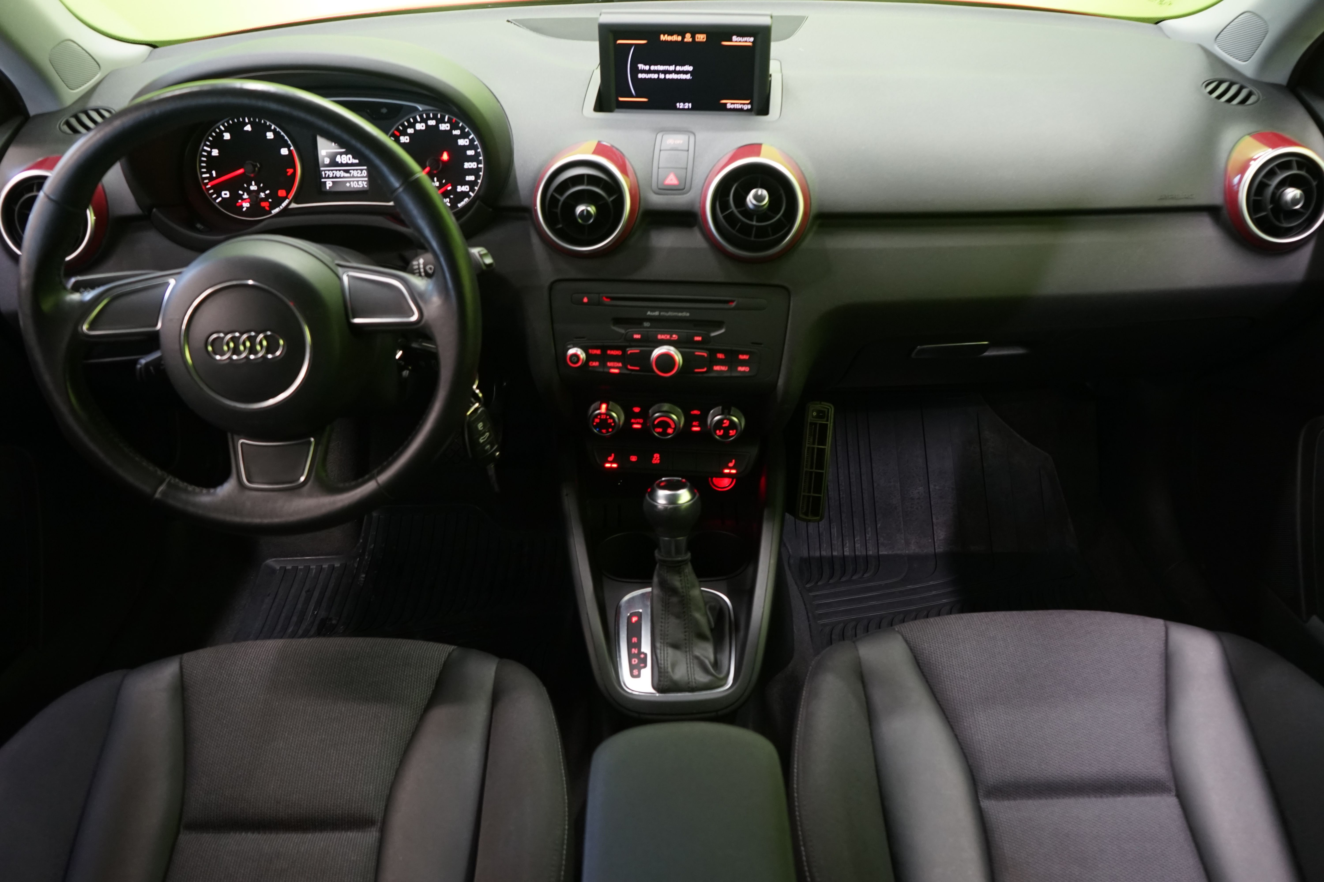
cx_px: 662
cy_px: 441
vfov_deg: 45.0
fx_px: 1066
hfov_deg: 63.7
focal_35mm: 29
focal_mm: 29
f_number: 5
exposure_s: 1/15
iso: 1600
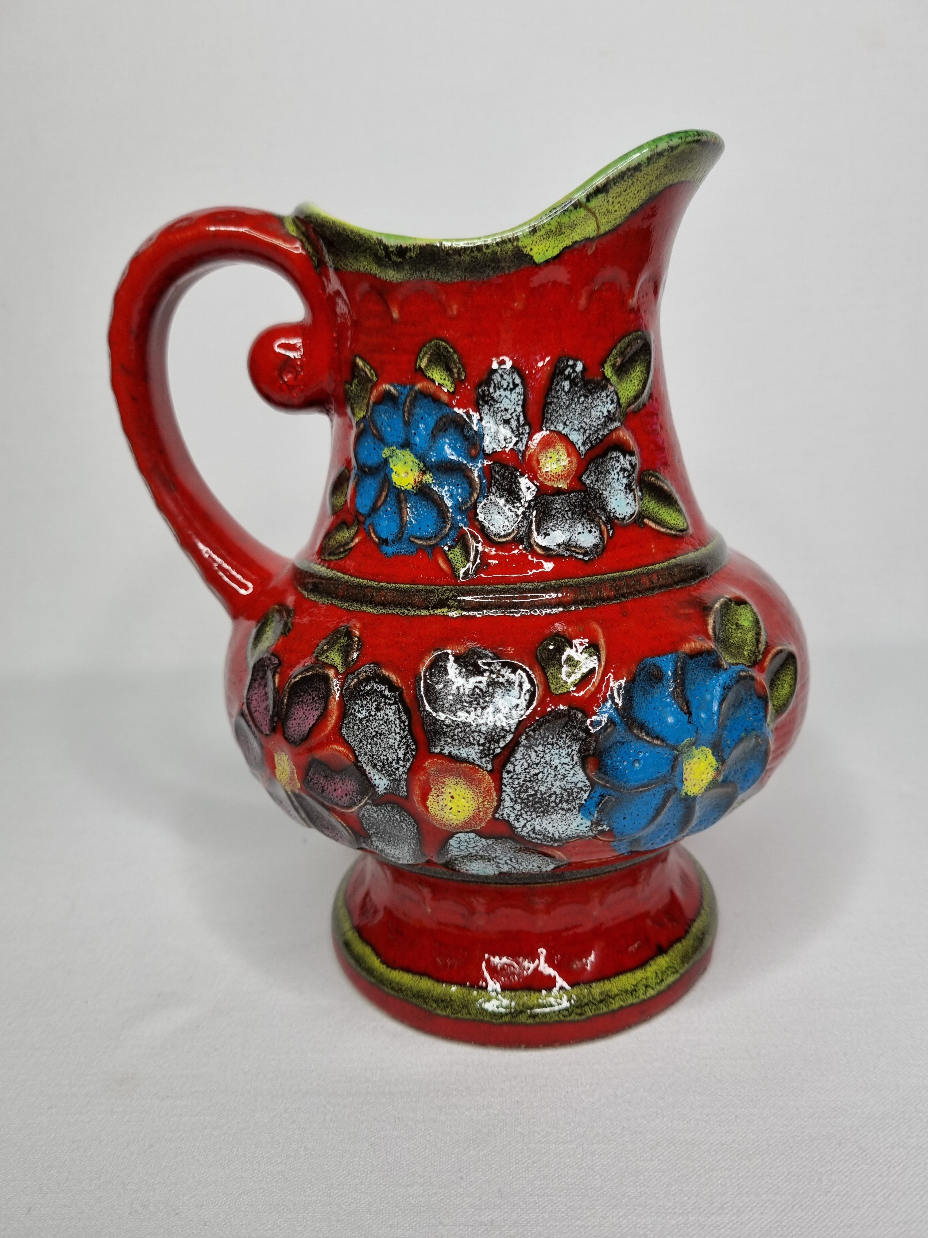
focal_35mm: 26
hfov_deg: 53.1
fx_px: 929
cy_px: 619
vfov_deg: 67.3
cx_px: 464
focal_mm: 5.4
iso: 50
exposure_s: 1/139
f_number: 1.8
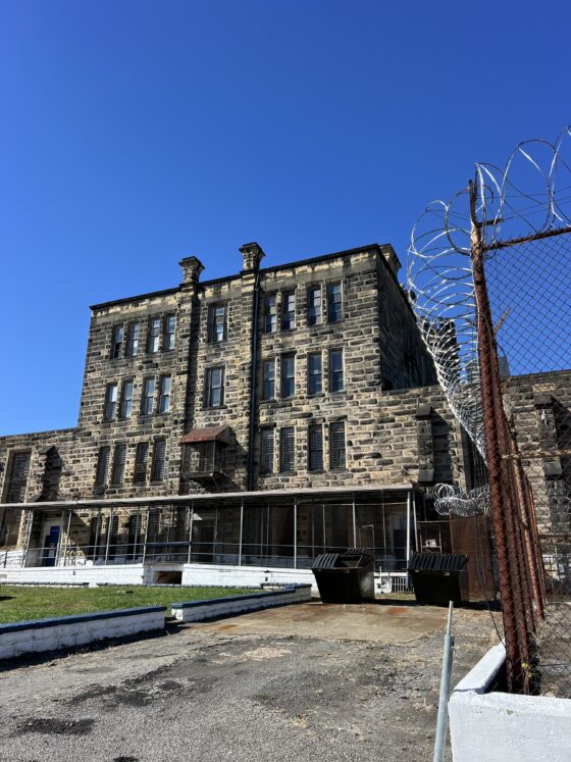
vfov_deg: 67.3
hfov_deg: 53.1
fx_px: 572
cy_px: 381
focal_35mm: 26
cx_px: 286
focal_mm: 5.7
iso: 50
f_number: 1.5
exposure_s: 1/2695
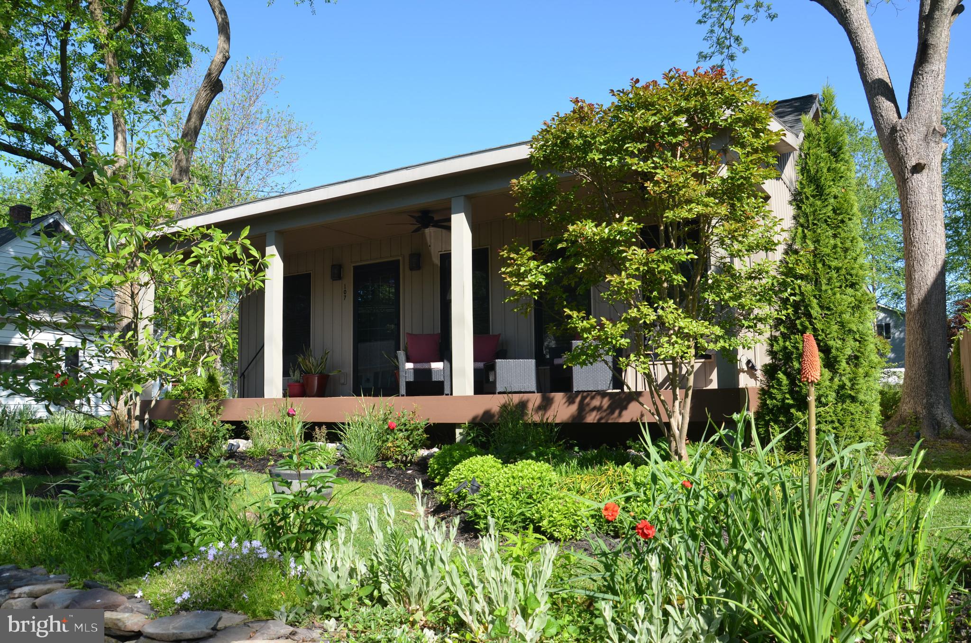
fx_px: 727
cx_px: 486
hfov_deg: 67.5
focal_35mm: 27
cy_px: 322
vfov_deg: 47.7
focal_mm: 18
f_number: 8
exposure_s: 1/250
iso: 180
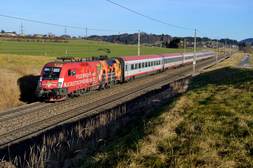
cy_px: 84
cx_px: 126
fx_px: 351
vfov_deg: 27.0
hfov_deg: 39.6
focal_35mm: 50
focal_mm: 50
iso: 250
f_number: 5.6
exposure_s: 1/1600
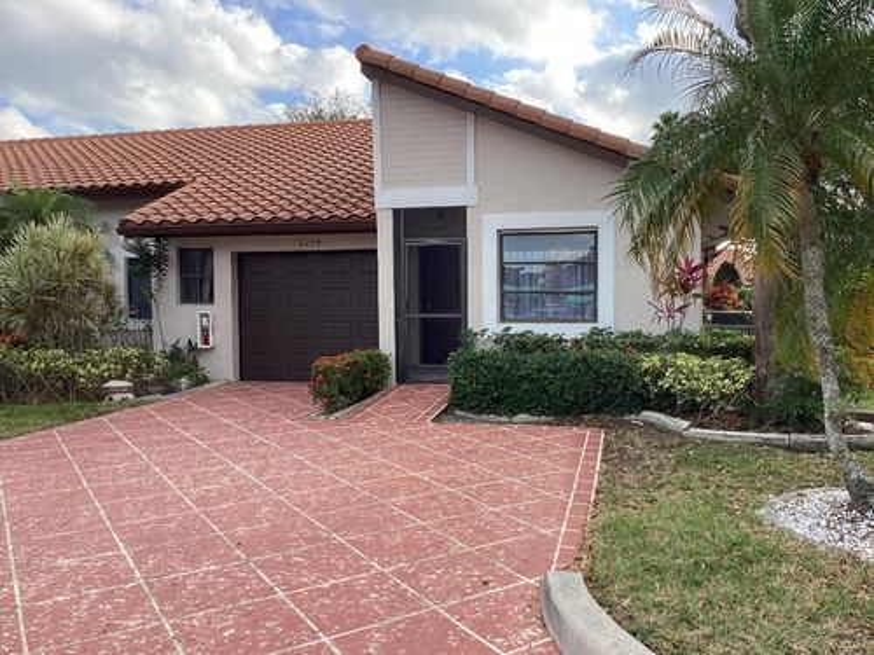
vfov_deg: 45.4
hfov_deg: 58.4
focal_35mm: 31
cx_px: 437
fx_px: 783
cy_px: 328
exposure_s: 1/264
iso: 25
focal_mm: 3.3
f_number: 2.4
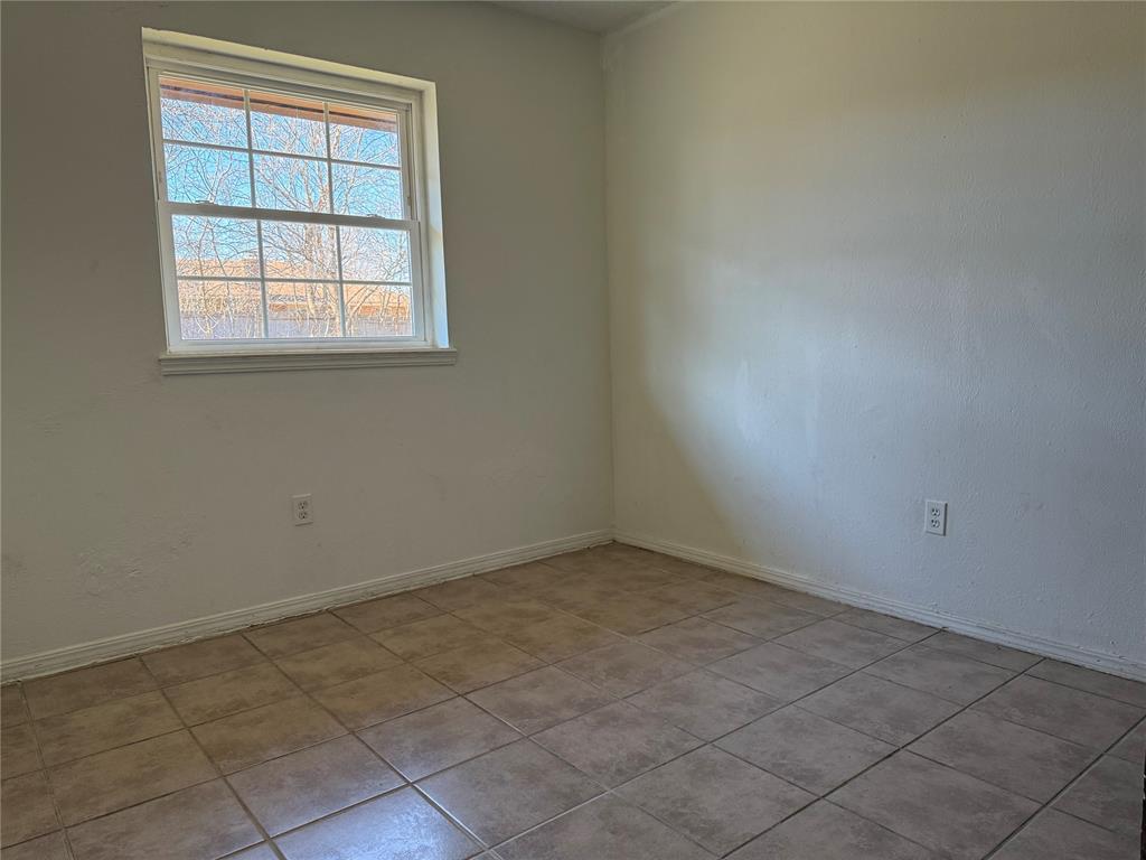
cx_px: 573
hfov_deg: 71.6
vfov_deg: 56.8
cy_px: 430
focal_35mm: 24
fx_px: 795
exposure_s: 1/155
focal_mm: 6.76
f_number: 1.78
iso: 200
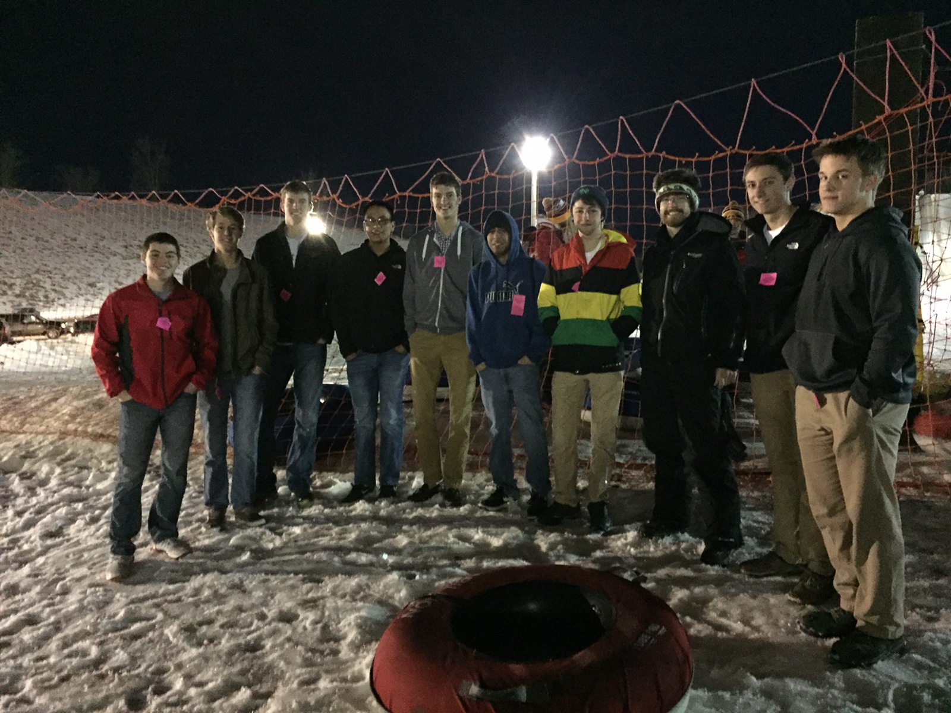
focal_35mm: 29
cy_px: 356
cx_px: 476
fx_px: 797
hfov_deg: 61.7
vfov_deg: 48.2
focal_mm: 4.15
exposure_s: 1/15
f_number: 2.2
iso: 1000
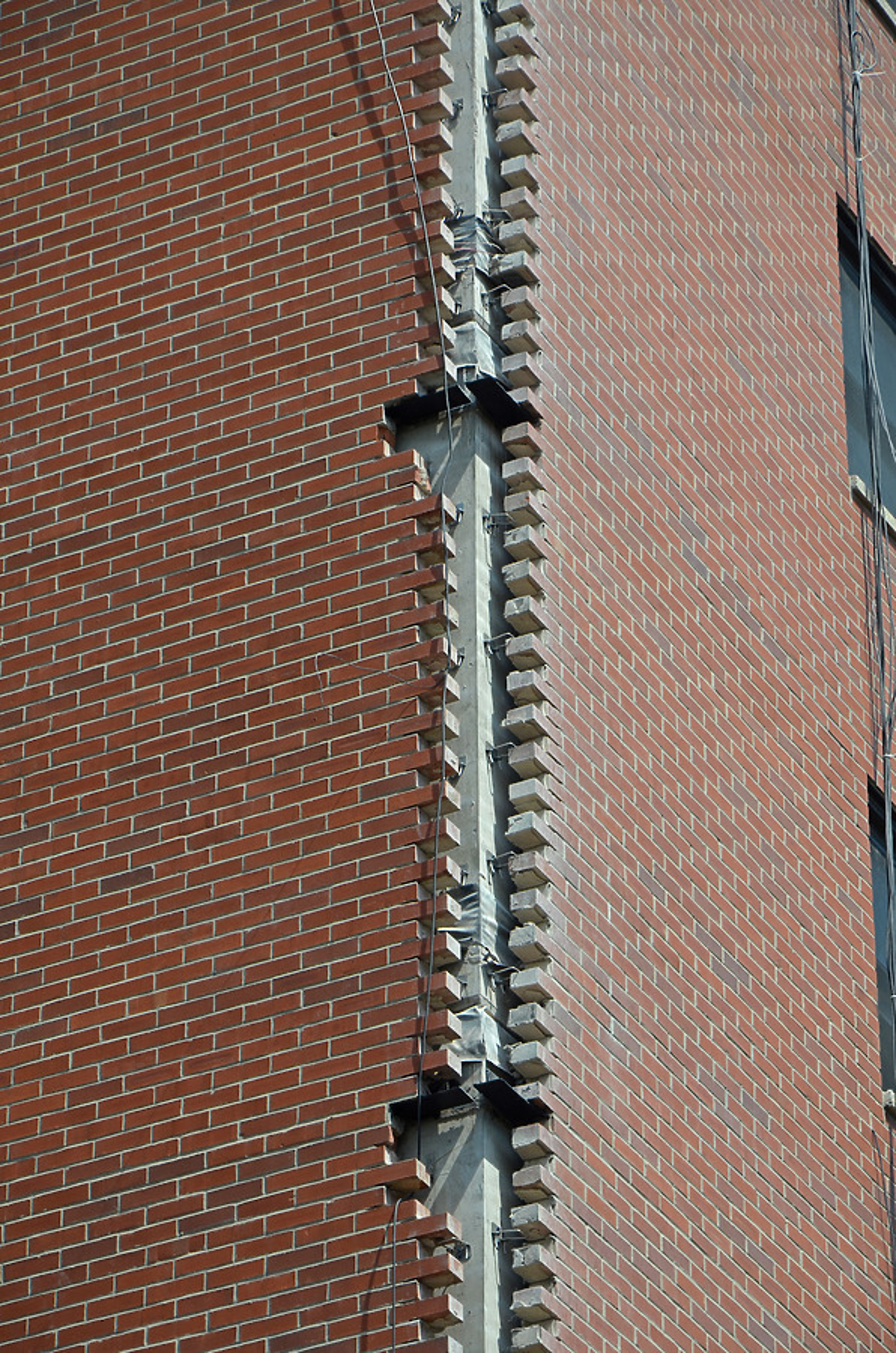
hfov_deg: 8.7
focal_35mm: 158
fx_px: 5907
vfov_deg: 13.1
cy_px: 676
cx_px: 448
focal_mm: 105
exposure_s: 1/250
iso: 200
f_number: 8
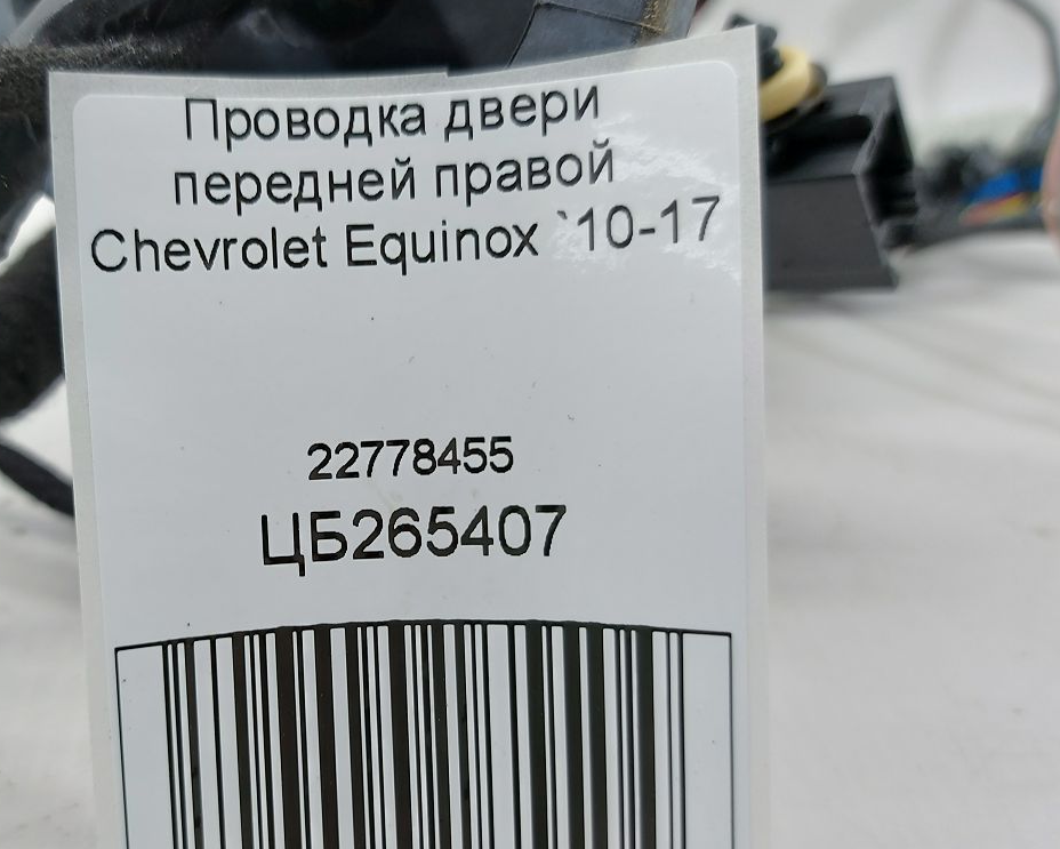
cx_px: 355
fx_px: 1098
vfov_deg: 42.2
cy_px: 457
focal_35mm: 35
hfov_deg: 50.6
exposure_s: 1/50
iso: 80
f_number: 1.8
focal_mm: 5.23
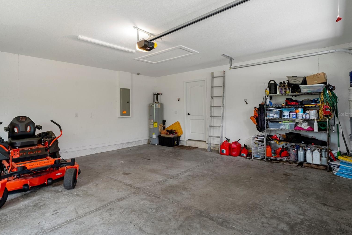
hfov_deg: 90.0
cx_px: 173
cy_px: 114
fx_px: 176
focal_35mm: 18
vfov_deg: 67.4
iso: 400
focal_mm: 17
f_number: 8
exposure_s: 1/5
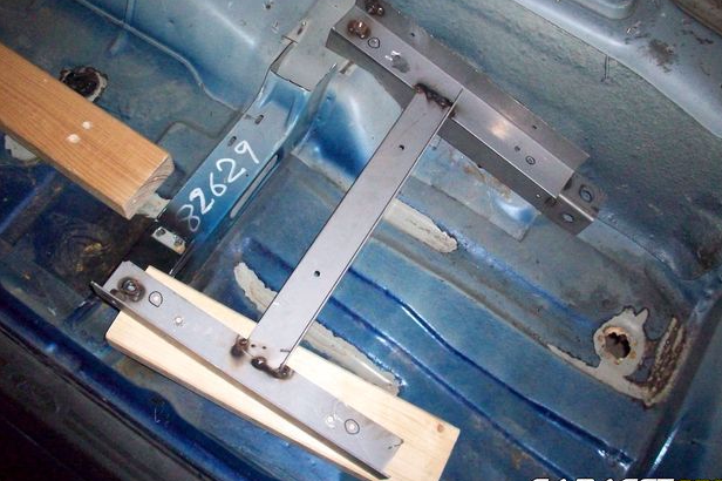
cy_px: 215
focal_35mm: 40
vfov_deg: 33.3
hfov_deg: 48.5
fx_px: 802
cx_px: 355
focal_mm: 6.2
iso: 400
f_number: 2.8
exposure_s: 1/512
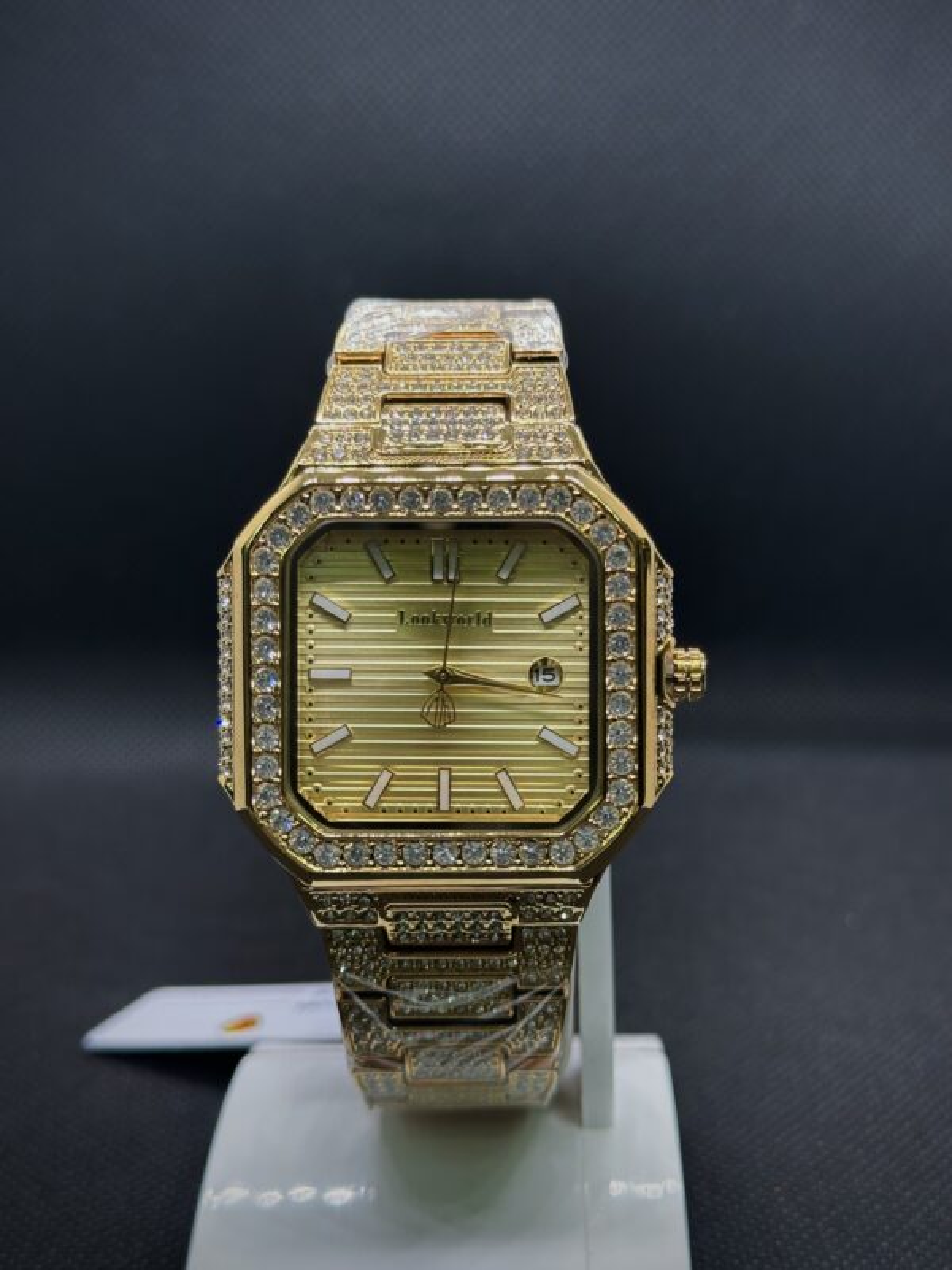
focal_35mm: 48
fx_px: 1760
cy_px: 635
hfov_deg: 30.3
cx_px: 476
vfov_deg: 39.7
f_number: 1.78
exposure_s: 1/100
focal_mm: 6.86
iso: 80
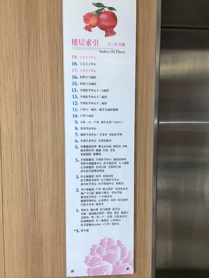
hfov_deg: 51.4
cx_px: 104
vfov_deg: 65.3
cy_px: 139
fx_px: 217
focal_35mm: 27
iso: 200
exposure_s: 1/120
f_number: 2
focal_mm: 5.75
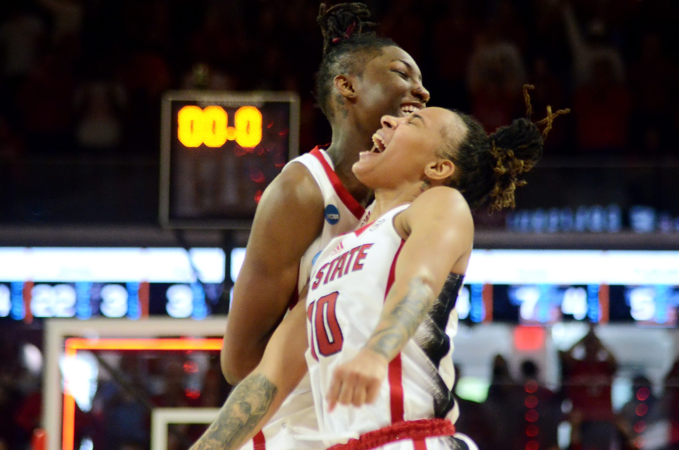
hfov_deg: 8.1
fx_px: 4800
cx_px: 340
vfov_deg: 5.4
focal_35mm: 255
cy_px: 225
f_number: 4.5
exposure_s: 1/640
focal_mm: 170
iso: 5000
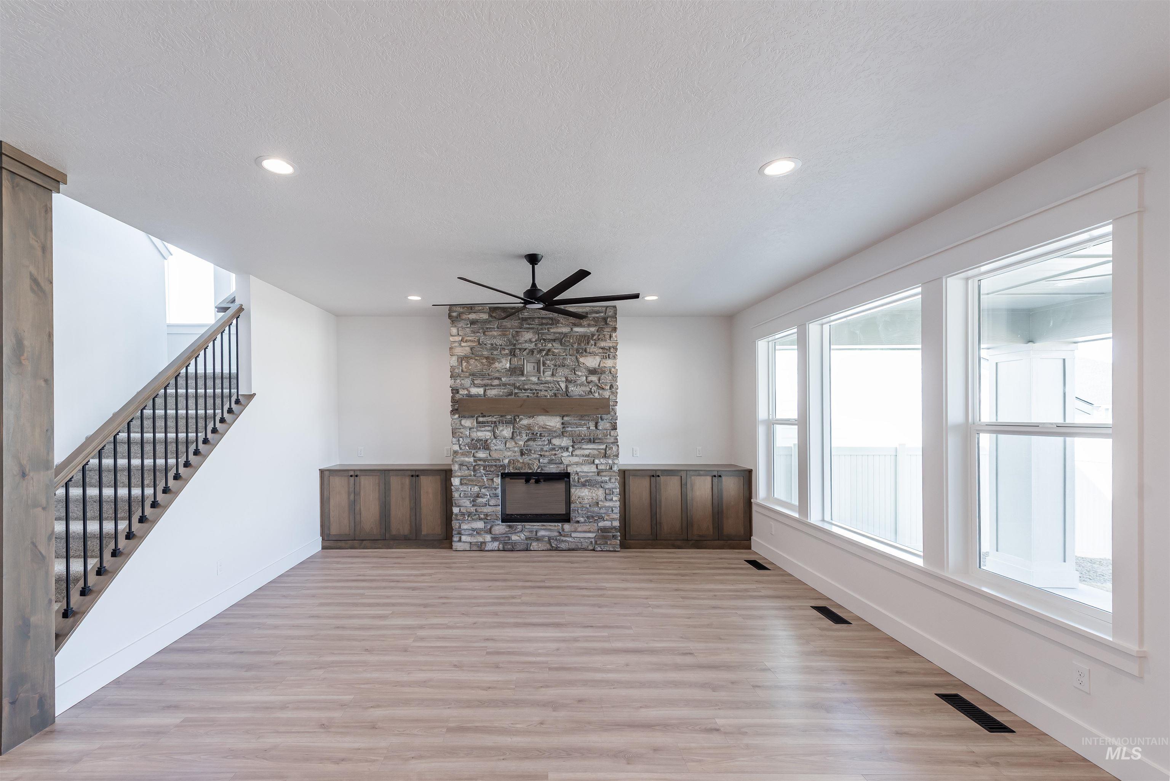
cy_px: 390
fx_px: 455
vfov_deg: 81.2
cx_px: 585
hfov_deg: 104.2
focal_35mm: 14
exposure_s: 1/50
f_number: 5
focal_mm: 14
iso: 200
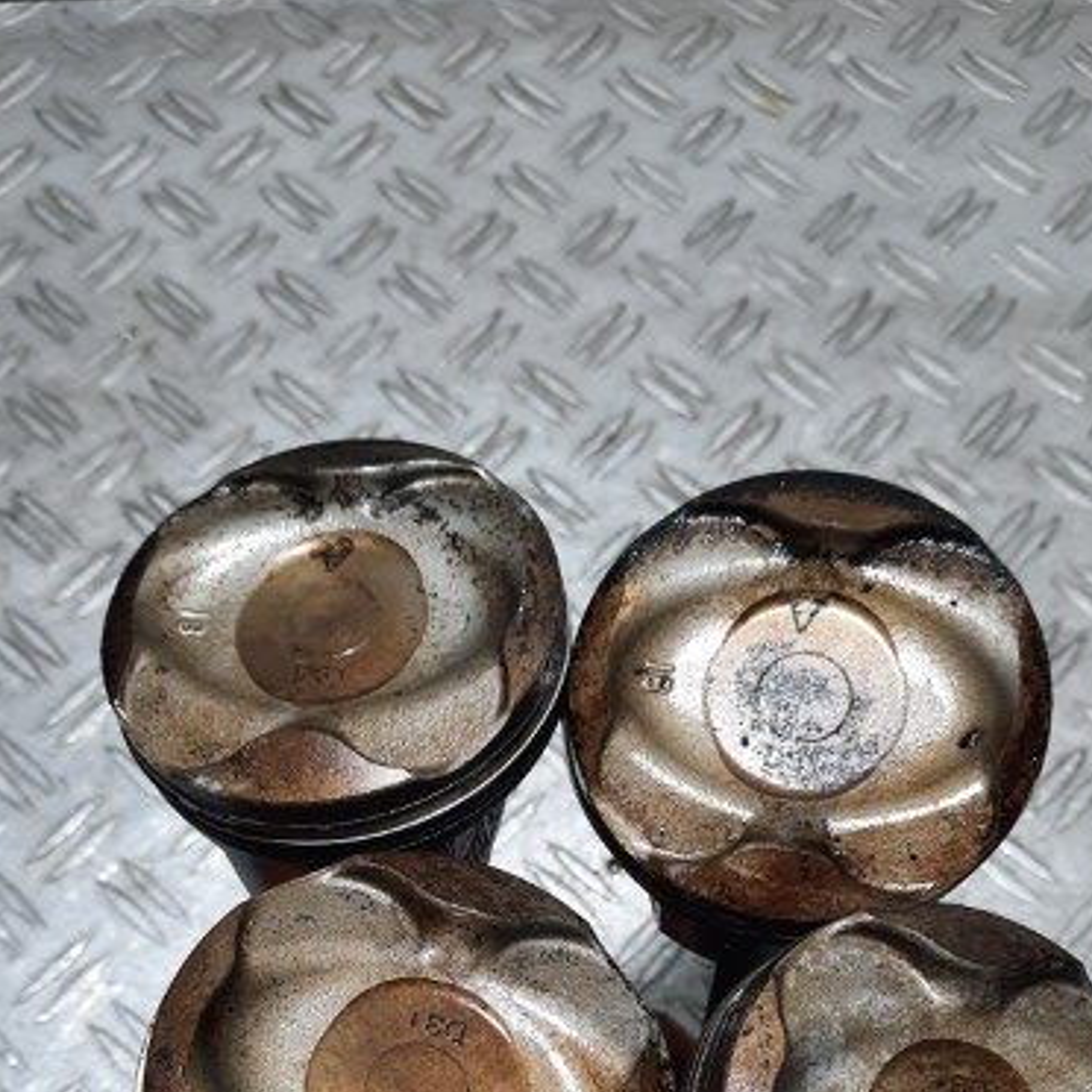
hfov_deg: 43.8
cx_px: 514
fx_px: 1356
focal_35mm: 38
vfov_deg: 41.3
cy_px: 928
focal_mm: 4.6
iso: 40
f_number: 2
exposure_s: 1/50
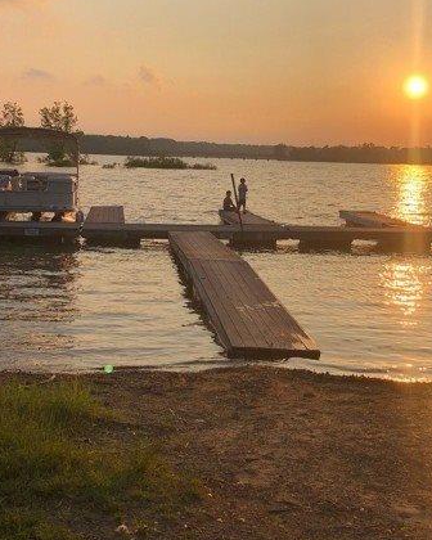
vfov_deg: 37.2
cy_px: 221
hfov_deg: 30.2
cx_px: 260
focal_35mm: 50
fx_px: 799
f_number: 1.8
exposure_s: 1/2000
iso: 20
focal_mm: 3.99
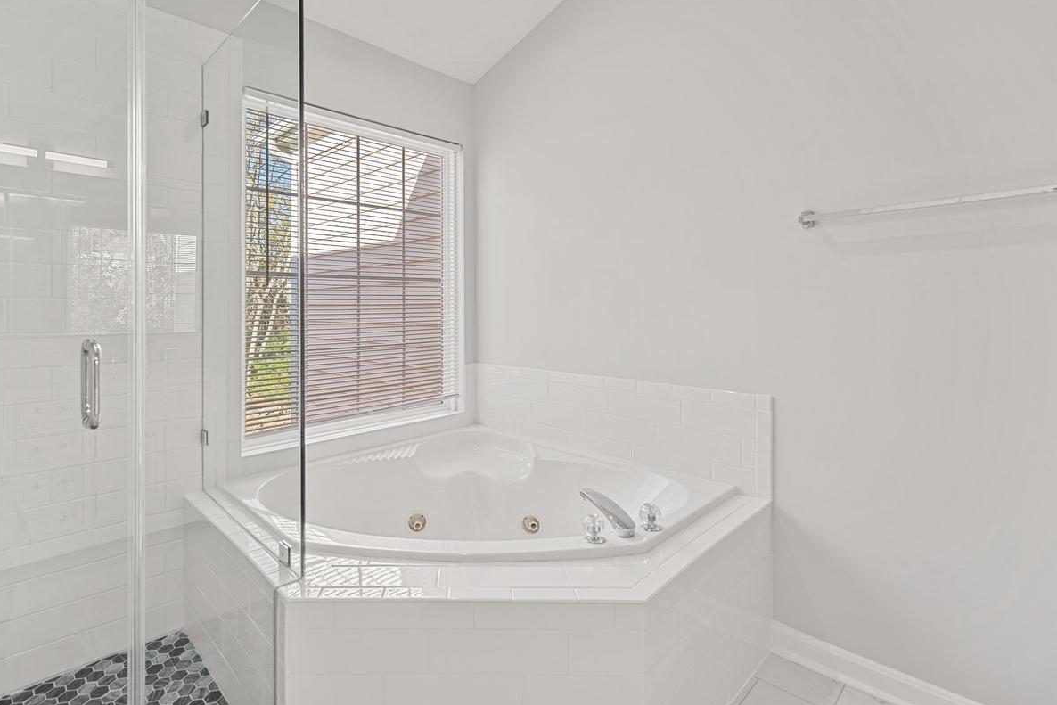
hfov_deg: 92.7
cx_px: 459
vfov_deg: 70.4
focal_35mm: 17
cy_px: 336
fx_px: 499
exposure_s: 1/40
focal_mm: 14
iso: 100
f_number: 4
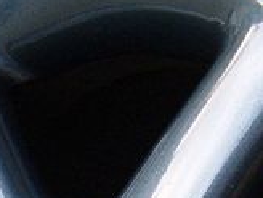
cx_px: 8
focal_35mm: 185
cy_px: 365
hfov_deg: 10.6
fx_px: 1406
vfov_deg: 7.8
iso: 141
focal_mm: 5.8
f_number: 2.8
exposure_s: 1/60
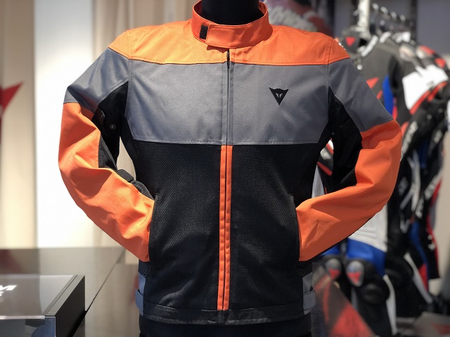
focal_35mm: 52
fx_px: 676
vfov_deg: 28.0
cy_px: 168
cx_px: 225
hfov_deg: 36.8
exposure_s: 1/50
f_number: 2.4
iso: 125
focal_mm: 6
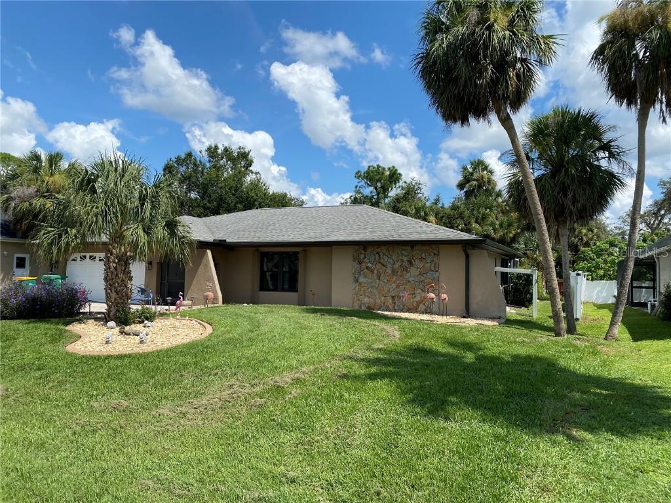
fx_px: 504
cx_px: 336
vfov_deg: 53.1
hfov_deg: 67.3
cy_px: 252
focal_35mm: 26
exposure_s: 1/3300
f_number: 1.8
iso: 32
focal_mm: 4.25
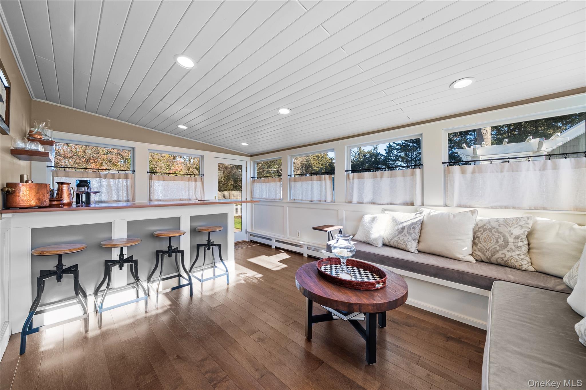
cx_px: 293
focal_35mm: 13
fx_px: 212
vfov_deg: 85.4
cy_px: 195
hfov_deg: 108.3
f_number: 8
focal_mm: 13
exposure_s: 1/15
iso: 400
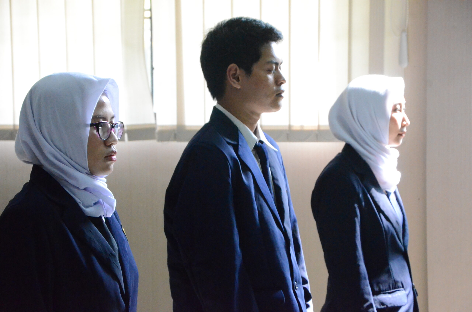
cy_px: 156
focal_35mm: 128
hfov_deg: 16.1
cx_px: 236
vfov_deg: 10.7
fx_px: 1668
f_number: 7.1
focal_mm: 85
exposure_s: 1/200
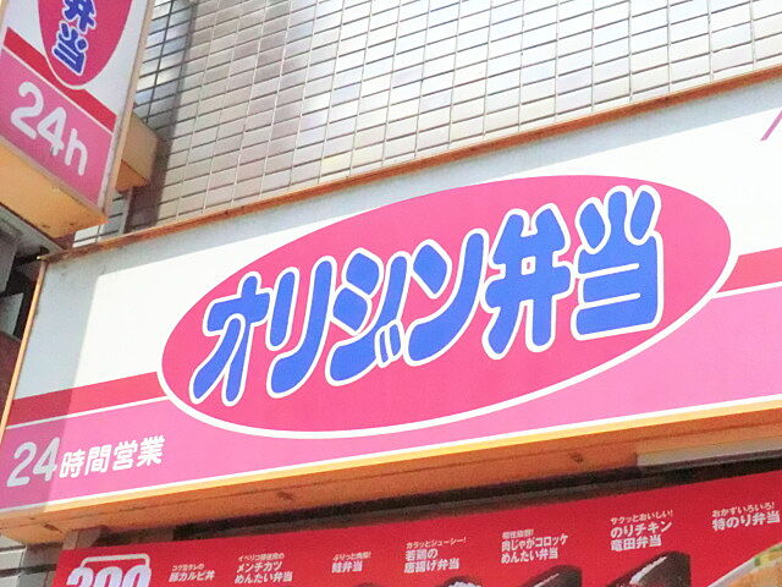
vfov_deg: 26.6
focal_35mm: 55
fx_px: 1242
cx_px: 391
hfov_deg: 34.9
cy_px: 294
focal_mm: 9.8
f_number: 9.7
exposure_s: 1/2000
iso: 3200
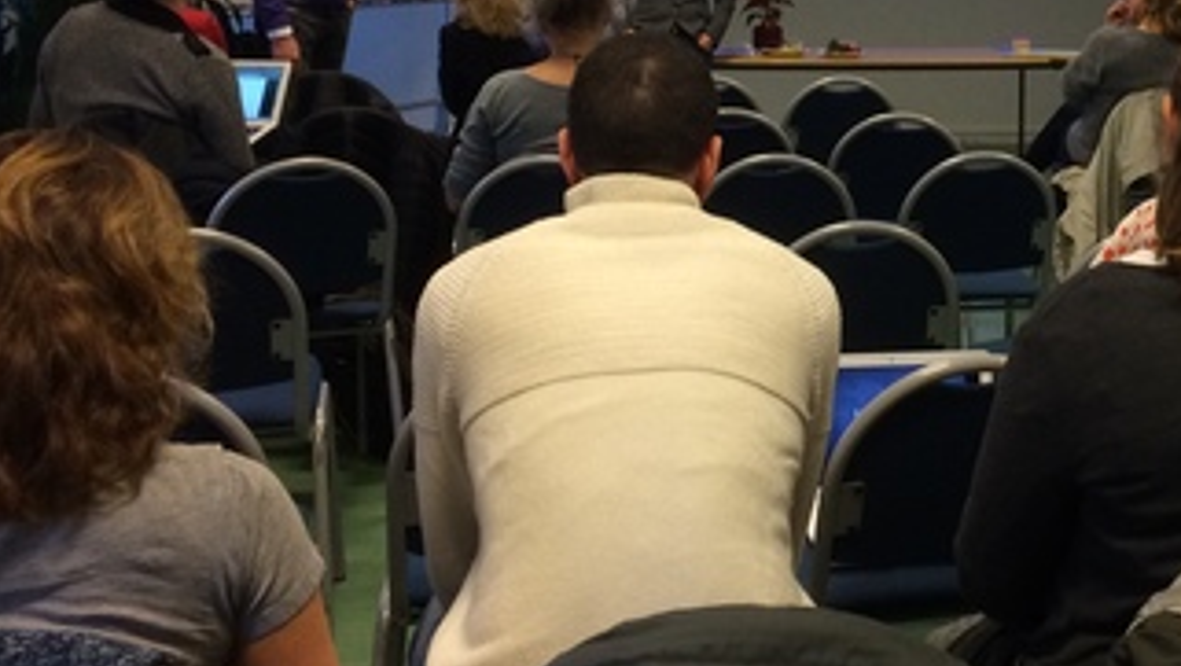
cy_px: 85
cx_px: 986
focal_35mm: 63
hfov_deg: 32.2
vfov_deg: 18.9
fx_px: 1974
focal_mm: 4.15
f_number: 2.2
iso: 125
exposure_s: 1/30
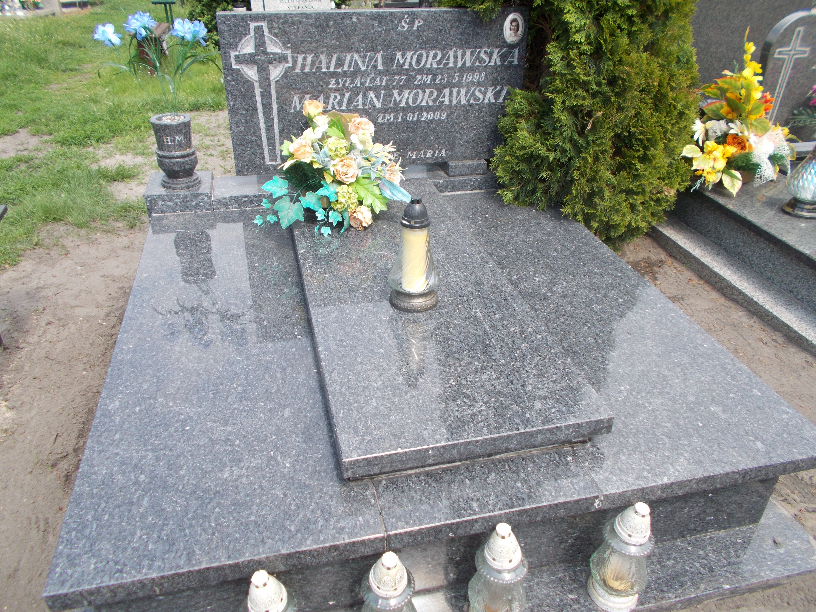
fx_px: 613
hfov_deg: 67.3
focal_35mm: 26
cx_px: 408
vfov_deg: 53.1
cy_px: 306
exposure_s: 1/400
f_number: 3.2
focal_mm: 4.6
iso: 80
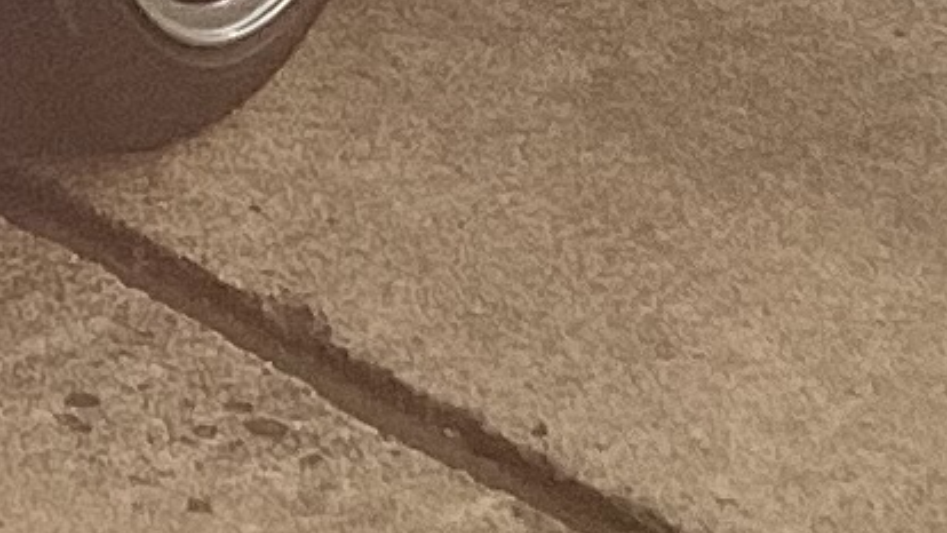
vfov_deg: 4.4
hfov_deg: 7.8
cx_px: -753
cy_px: -942
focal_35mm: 266
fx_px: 6680
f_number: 2.4
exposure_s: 1/338
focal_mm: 3.3
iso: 25
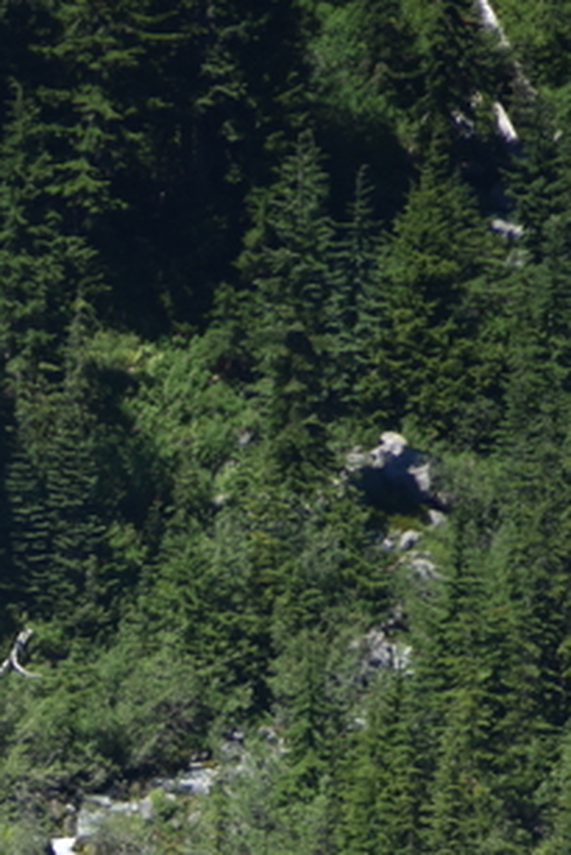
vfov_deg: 1.6
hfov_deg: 1.1
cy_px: 1624
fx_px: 29680
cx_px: -404
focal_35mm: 1249
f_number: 5.6
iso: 200
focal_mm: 300
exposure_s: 1/640
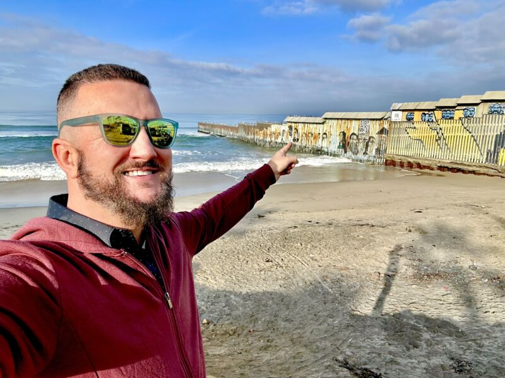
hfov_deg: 73.9
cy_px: 189
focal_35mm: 23
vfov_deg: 58.9
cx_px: 252
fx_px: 336
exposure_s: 1/1172
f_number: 1.9
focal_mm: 2.69
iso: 25
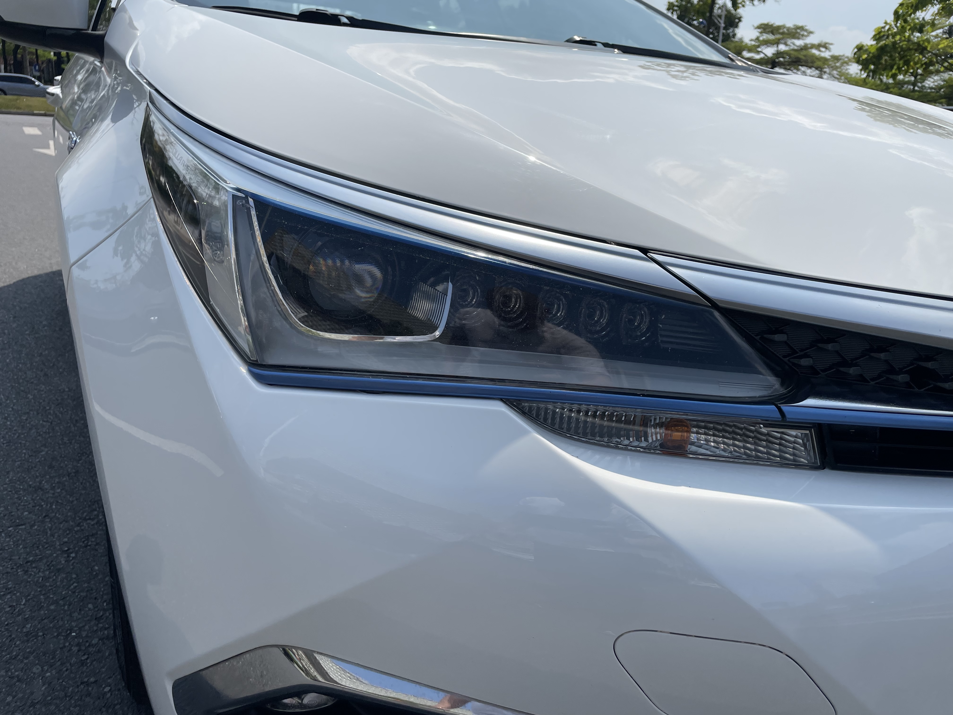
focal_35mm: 26
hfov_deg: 67.3
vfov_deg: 53.1
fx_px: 716
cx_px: 476
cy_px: 358
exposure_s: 1/7299
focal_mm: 4.2
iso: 32
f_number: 1.6
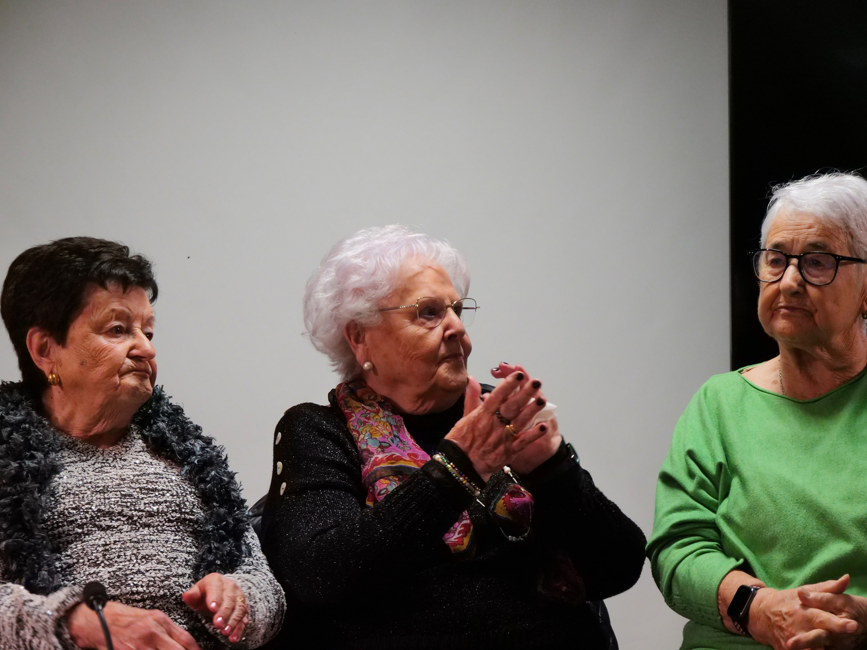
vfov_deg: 12.3
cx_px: 434
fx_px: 3006
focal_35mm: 120
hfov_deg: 16.4
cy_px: 325
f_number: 5.6
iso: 3200
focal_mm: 60
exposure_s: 1/125
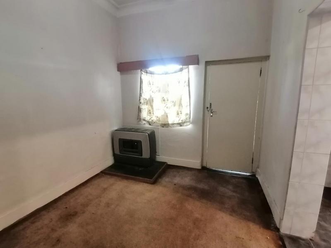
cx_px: 166
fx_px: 163
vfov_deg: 74.7
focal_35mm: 17
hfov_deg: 91.0
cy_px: 124
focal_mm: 1.78
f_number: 2.4
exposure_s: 1/20
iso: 640
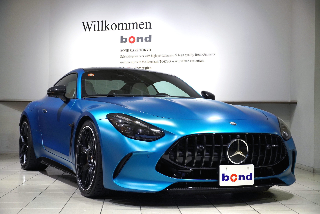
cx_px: 160
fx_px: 533
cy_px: 107
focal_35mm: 60
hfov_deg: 33.4
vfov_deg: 22.6
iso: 800
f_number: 5
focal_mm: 40
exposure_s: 1/160
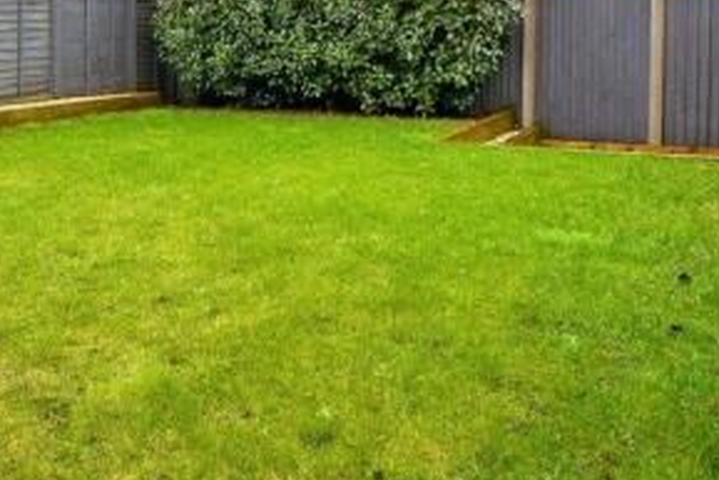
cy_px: -36
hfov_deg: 54.6
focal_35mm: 34
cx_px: 235
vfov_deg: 34.2
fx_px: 679
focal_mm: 10
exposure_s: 1/60
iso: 160
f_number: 8
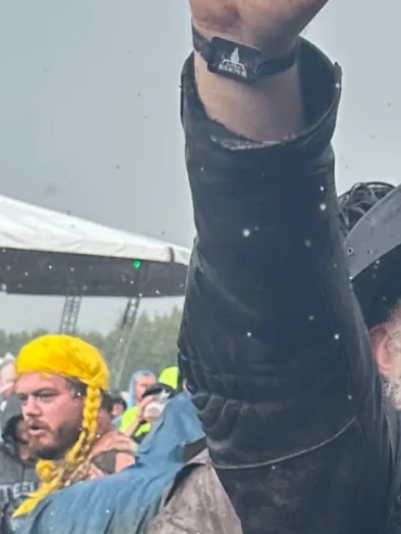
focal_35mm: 125
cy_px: 640
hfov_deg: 11.2
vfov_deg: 15.2
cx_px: 680
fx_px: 1931
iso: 80
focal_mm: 6.86
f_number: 1.78
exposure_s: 1/1072
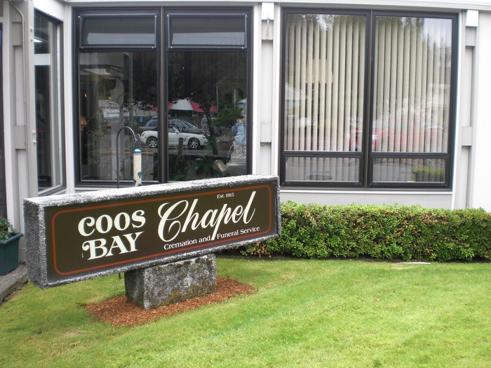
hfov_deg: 49.0
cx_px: 246
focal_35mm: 38
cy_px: 184
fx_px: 539
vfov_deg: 37.7
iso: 64
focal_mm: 6.3
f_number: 3.1
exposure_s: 1/200
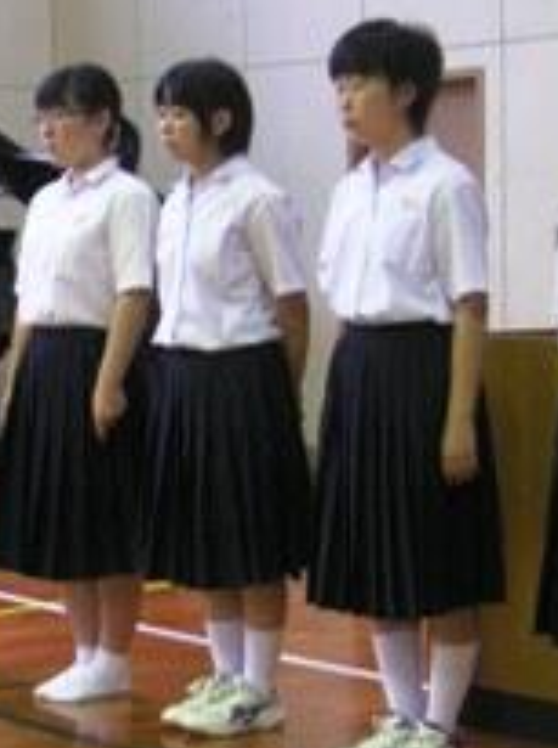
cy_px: 369
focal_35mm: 81
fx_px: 1746
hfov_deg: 18.1
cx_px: 306
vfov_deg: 24.2
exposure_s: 1/6
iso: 100
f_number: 2.8
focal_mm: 6.1
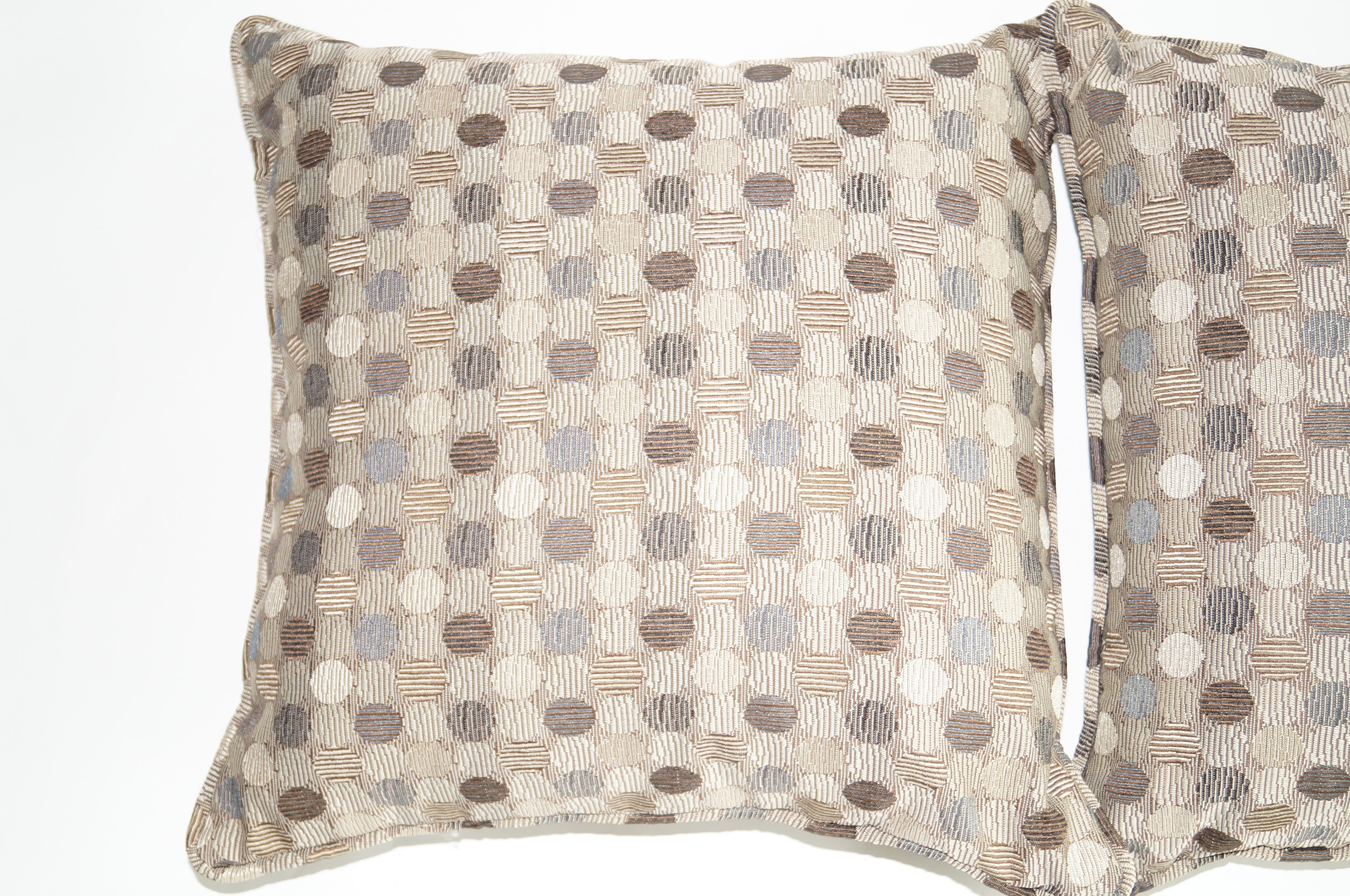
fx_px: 1685
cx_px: 675
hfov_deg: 43.7
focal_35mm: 45
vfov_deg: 29.8
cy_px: 448
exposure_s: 1/60
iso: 320
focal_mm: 30
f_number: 4.5
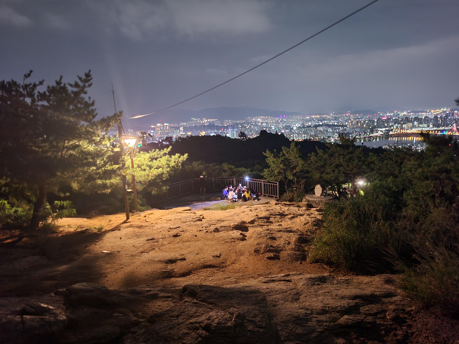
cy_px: 172
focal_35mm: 26
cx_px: 230
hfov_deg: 67.3
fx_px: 345
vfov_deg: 53.1
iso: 1250
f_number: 1.8
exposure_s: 1/8
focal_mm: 5.4
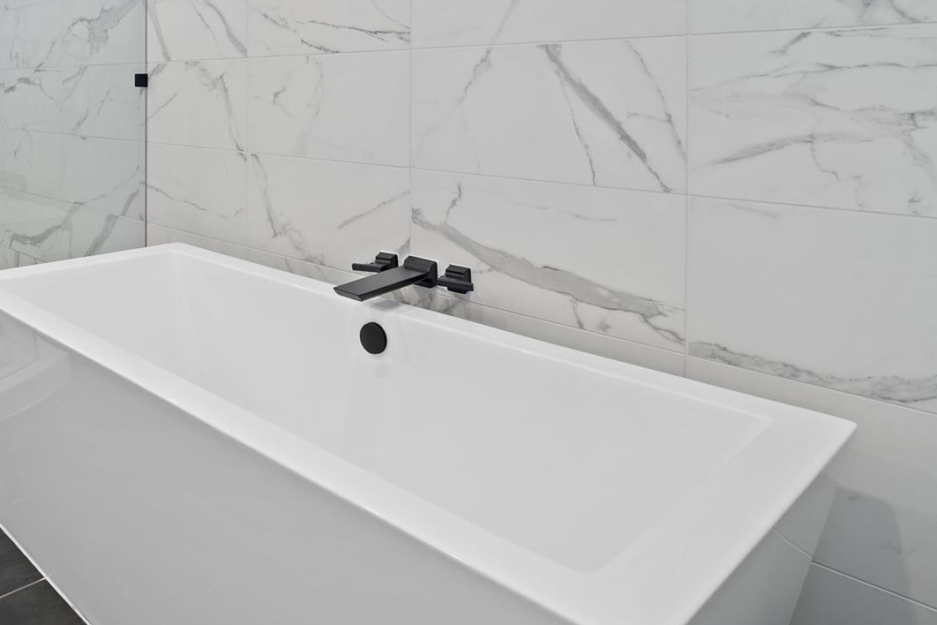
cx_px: 152
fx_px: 703
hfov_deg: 60.4
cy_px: 90
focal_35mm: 27
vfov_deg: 44.6
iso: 100
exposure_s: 1/1.25
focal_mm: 14
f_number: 8
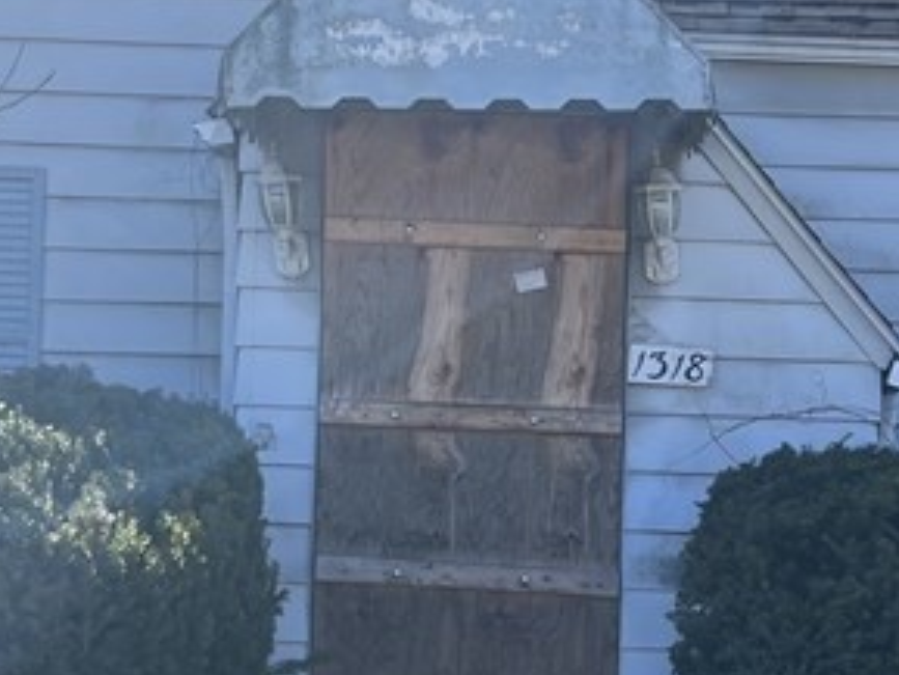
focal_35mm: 92
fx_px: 2390
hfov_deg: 21.2
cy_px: 342
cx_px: 582
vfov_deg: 16.1
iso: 50
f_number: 1.5
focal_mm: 5.7
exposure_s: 1/1621
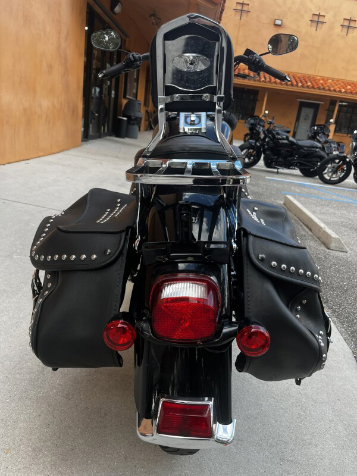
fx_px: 358
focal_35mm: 26
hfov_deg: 53.1
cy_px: 238
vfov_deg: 67.3
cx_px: 178
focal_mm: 5.1
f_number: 1.6
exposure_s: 1/256
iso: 40
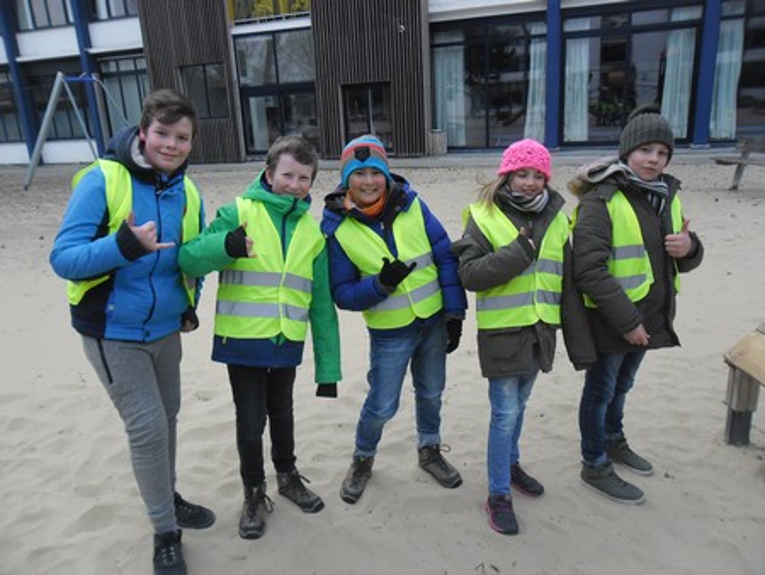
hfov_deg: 65.3
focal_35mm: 27
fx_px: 597
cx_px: 382
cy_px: 288
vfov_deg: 51.4
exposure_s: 1/279
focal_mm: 4.9
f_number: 3.5
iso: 80
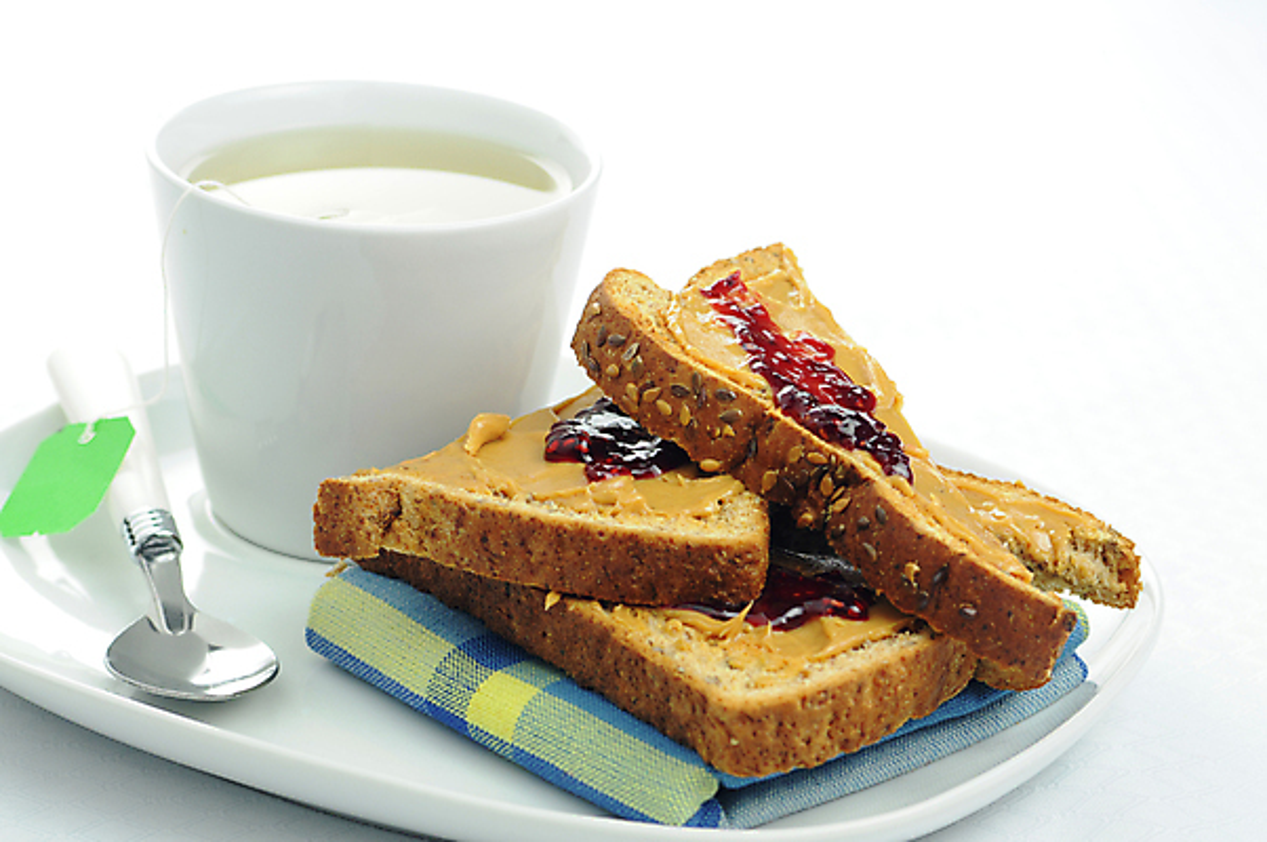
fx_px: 3691
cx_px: 634
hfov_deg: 19.5
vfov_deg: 13.0
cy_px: 421
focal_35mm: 105
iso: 200
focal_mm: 70
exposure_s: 1/40
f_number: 8
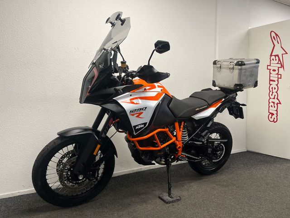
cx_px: 145
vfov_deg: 53.1
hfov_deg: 67.3
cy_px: 109
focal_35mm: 26
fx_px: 218
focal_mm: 5.1
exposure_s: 1/100
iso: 125
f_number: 1.6
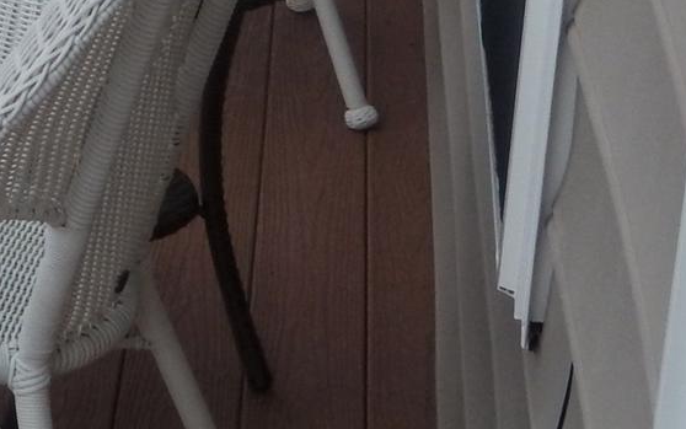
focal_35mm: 140
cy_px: -417
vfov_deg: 8.9
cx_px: -499
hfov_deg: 13.6
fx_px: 2618
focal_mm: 6.5
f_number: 4
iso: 125
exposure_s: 1/1000
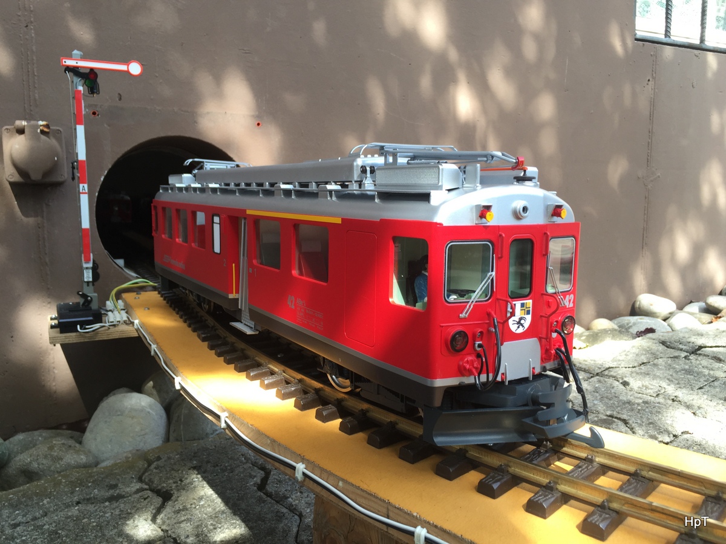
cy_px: 272
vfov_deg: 48.2
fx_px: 608
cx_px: 363
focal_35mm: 29
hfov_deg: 61.7
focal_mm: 4.15
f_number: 2.2
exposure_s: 1/102
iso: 32
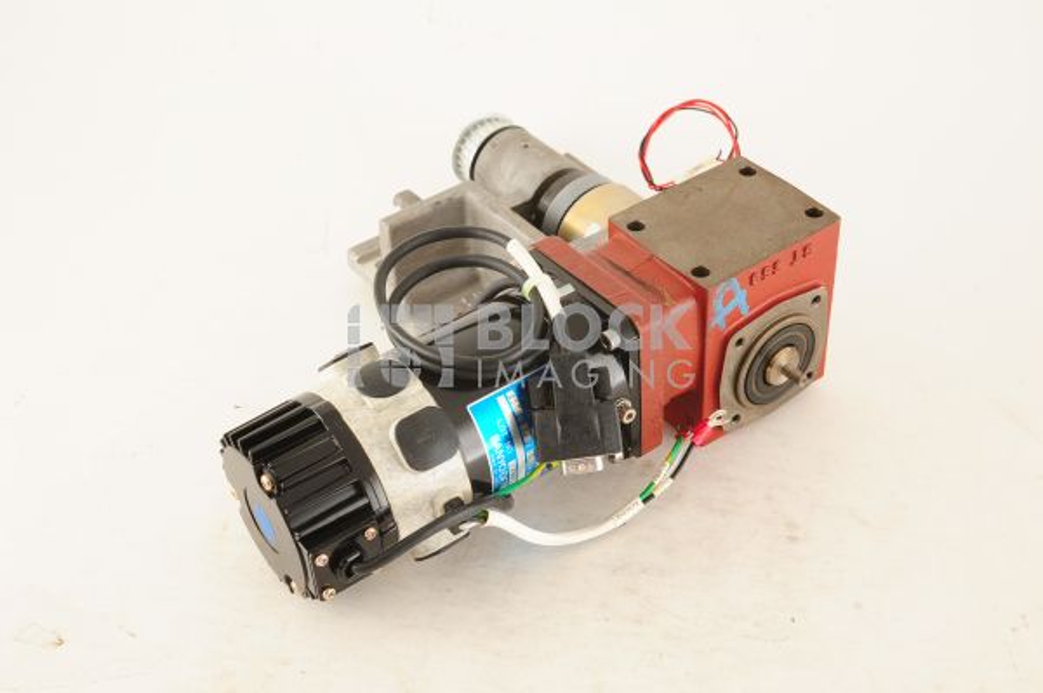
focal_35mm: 50
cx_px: 522
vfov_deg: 26.9
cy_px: 346
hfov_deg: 39.6
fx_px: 1447
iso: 1600
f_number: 11
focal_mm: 50
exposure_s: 1/125
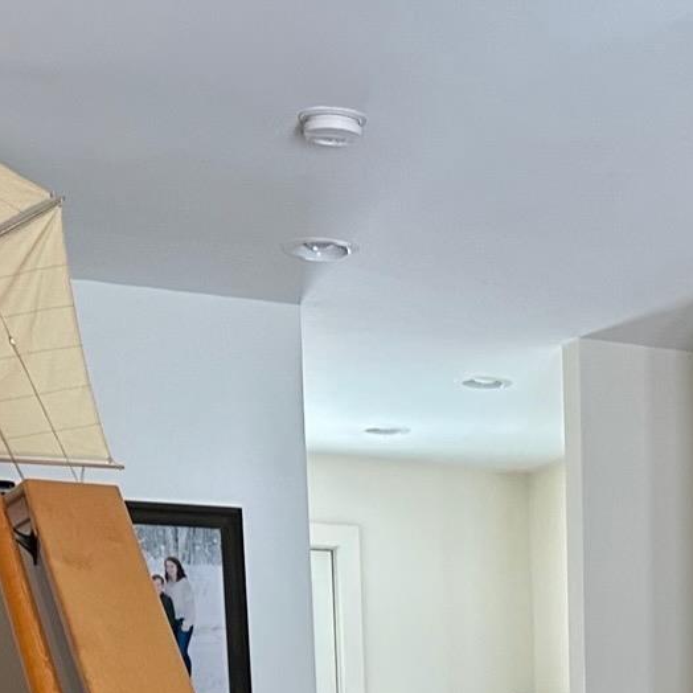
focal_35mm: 83
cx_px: 740
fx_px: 1880
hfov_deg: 20.1
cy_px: 1005
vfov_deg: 18.7
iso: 400
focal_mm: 6.86
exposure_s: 1/60
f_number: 1.78
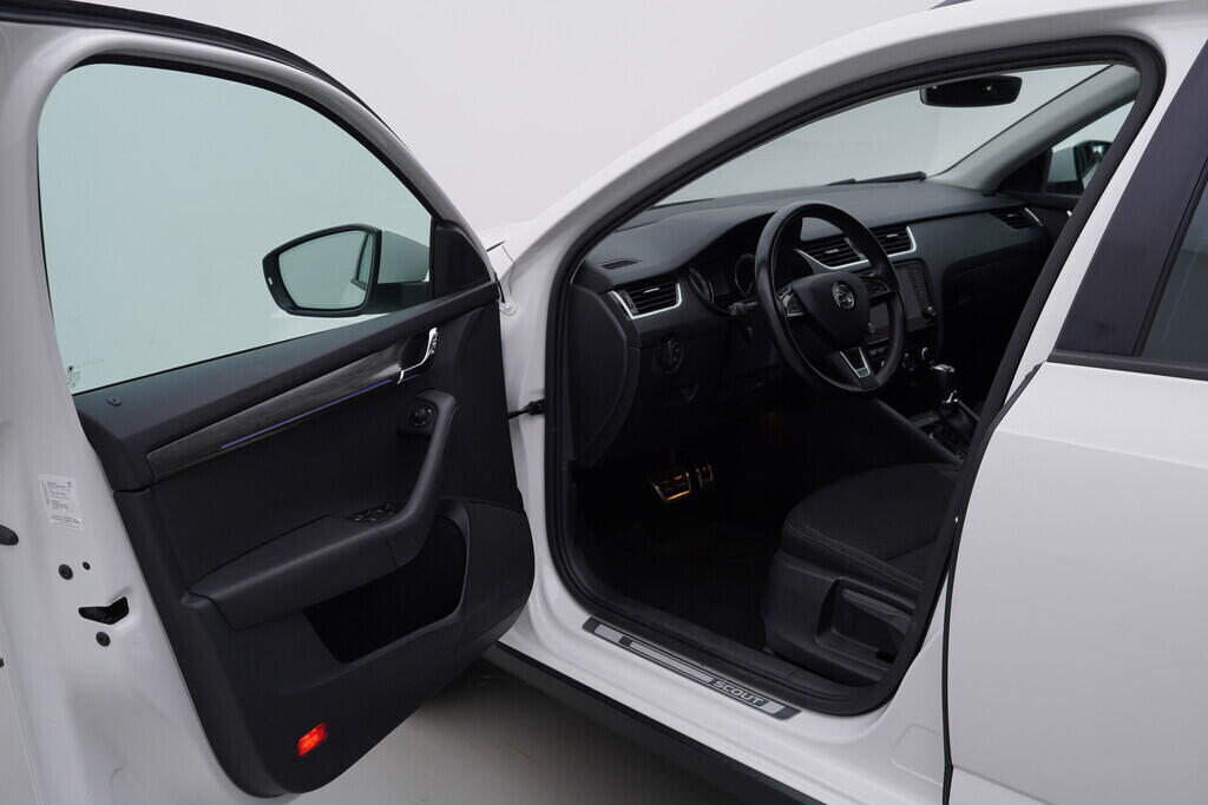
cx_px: 604
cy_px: 402
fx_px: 1208
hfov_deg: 53.1
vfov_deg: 36.9
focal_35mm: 36
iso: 125
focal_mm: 24
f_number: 4.5
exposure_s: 1/100
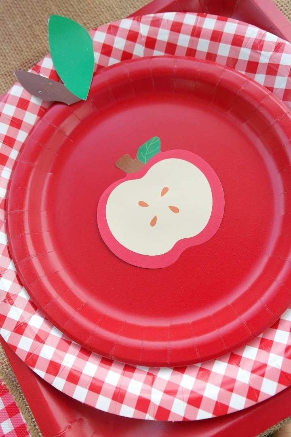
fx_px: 364
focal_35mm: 30
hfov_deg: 43.6
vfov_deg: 61.9
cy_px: 218
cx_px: 146
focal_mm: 20
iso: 100
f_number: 4
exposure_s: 1/125
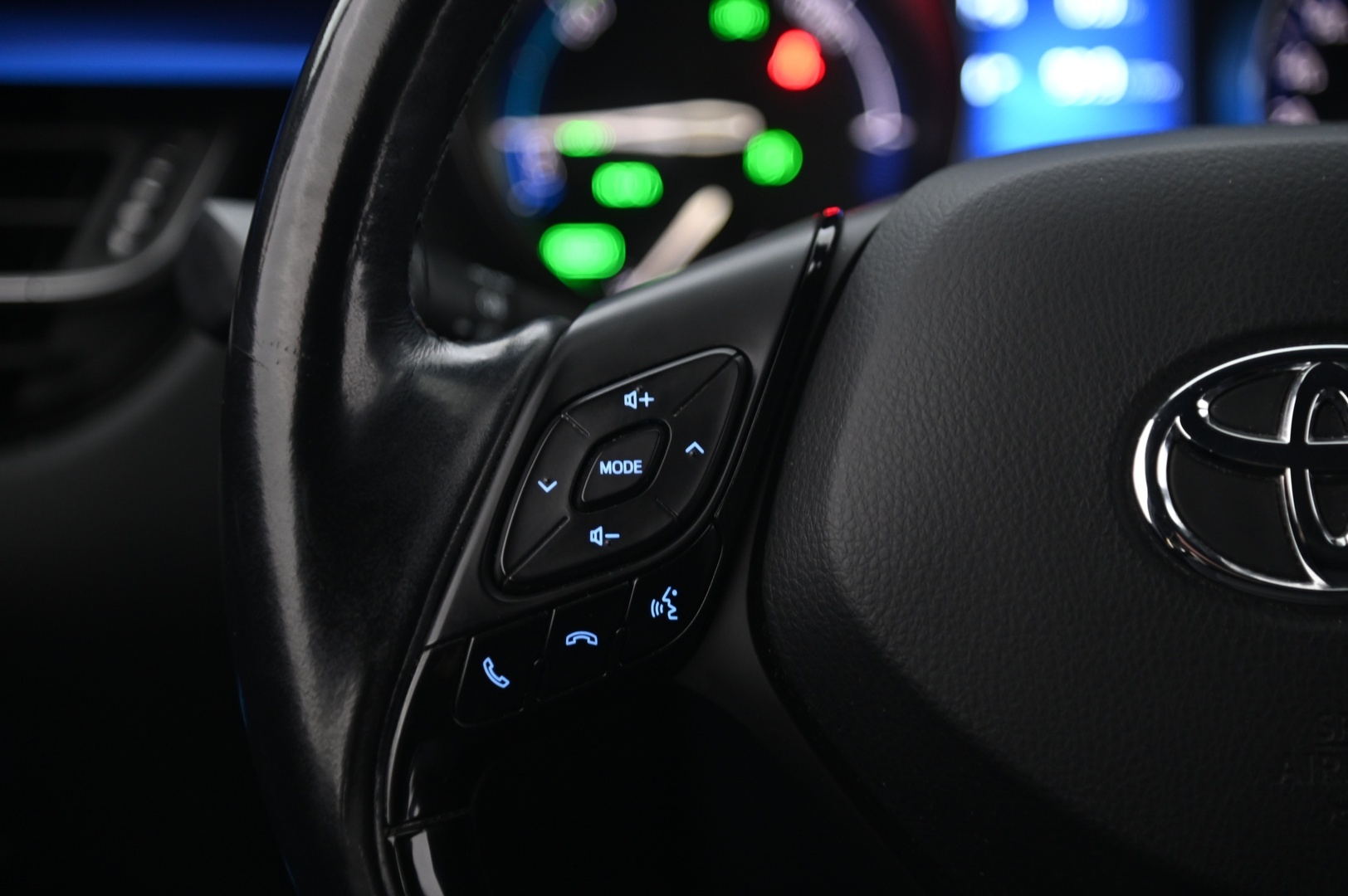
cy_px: 448
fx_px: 4490
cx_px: 674
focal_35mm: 120
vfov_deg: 11.4
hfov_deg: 17.1
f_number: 4
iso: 2000
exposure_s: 1/15
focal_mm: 120
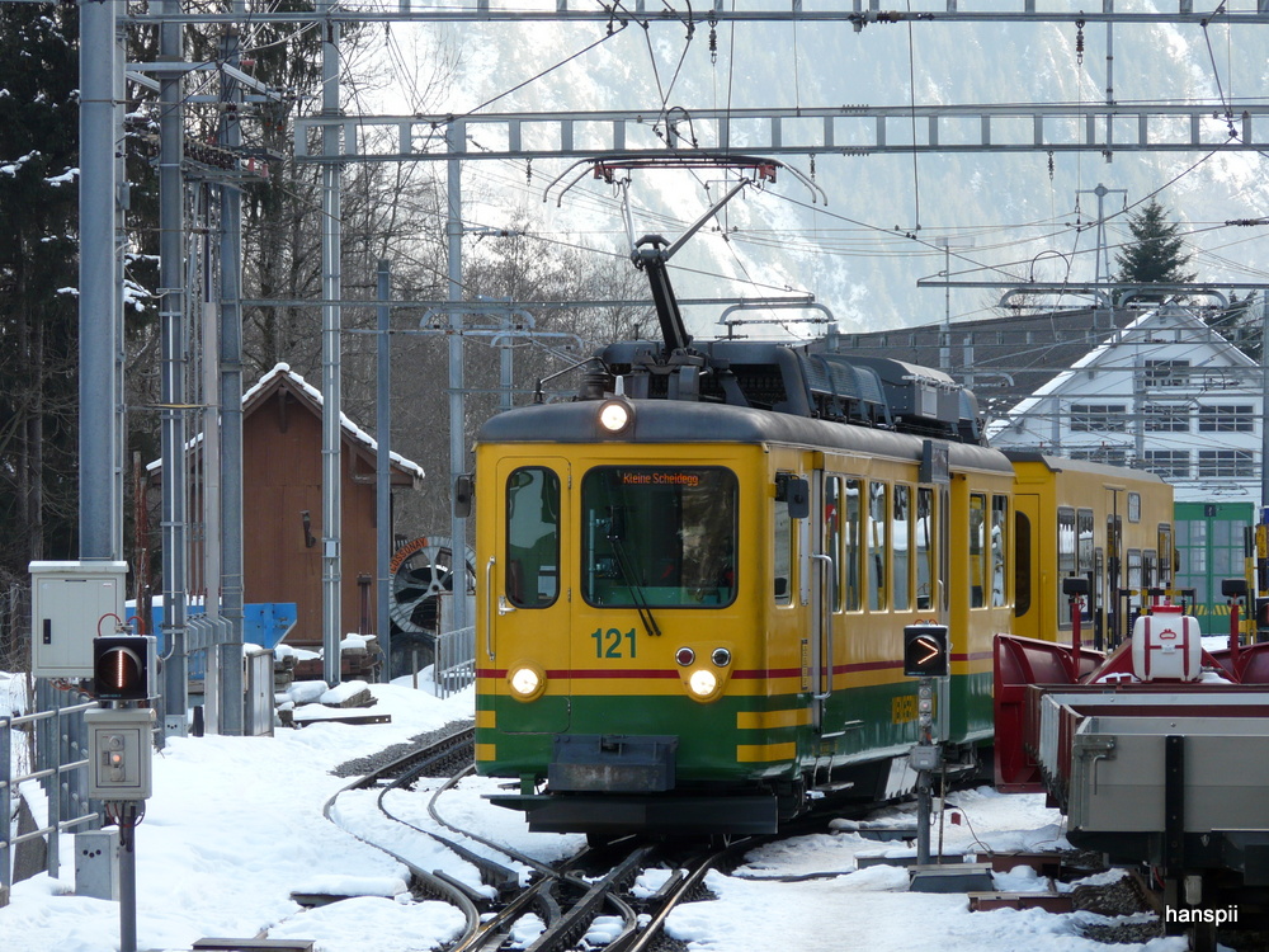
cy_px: 476
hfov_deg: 10.2
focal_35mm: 193
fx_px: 7075
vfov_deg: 7.7
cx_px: 634
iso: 100
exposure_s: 1/125
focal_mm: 31.7
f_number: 4
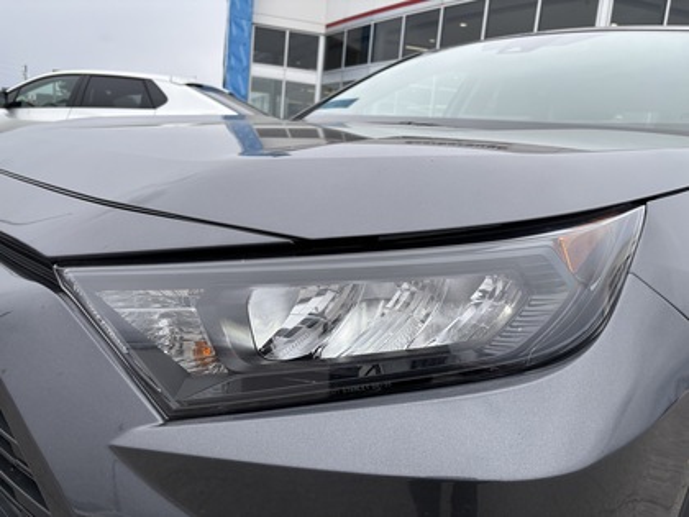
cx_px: 344
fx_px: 518
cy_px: 258
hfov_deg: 67.3
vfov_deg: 53.1
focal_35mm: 26
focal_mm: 5.96
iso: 50
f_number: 1.6
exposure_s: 1/831
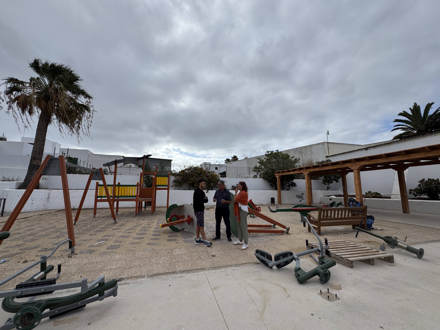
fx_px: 178
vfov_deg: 85.7
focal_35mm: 14
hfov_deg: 102.1
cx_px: 220
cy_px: 165
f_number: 2.2
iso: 50
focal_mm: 2.22
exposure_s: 1/2674
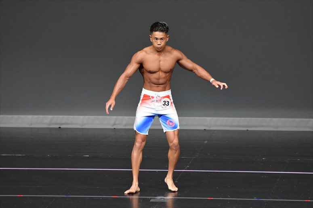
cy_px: 104
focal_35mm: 345
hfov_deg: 6.0
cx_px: 156
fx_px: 2998
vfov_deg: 4.0
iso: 4000
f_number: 5.6
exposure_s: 1/400
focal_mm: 230
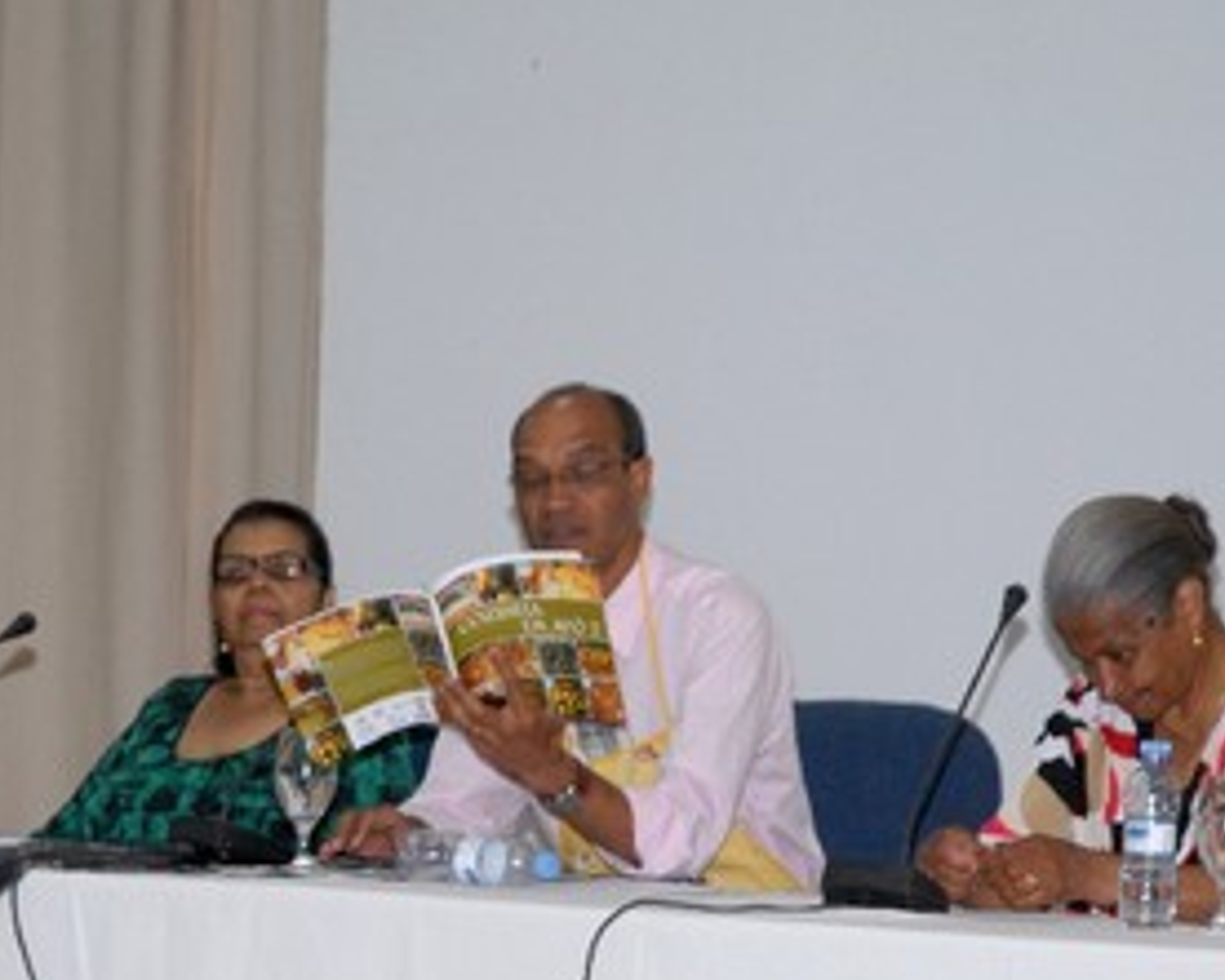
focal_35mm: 179
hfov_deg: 10.8
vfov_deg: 8.6
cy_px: 650
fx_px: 6492
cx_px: 524
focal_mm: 70
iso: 800
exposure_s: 1/60
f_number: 4.8
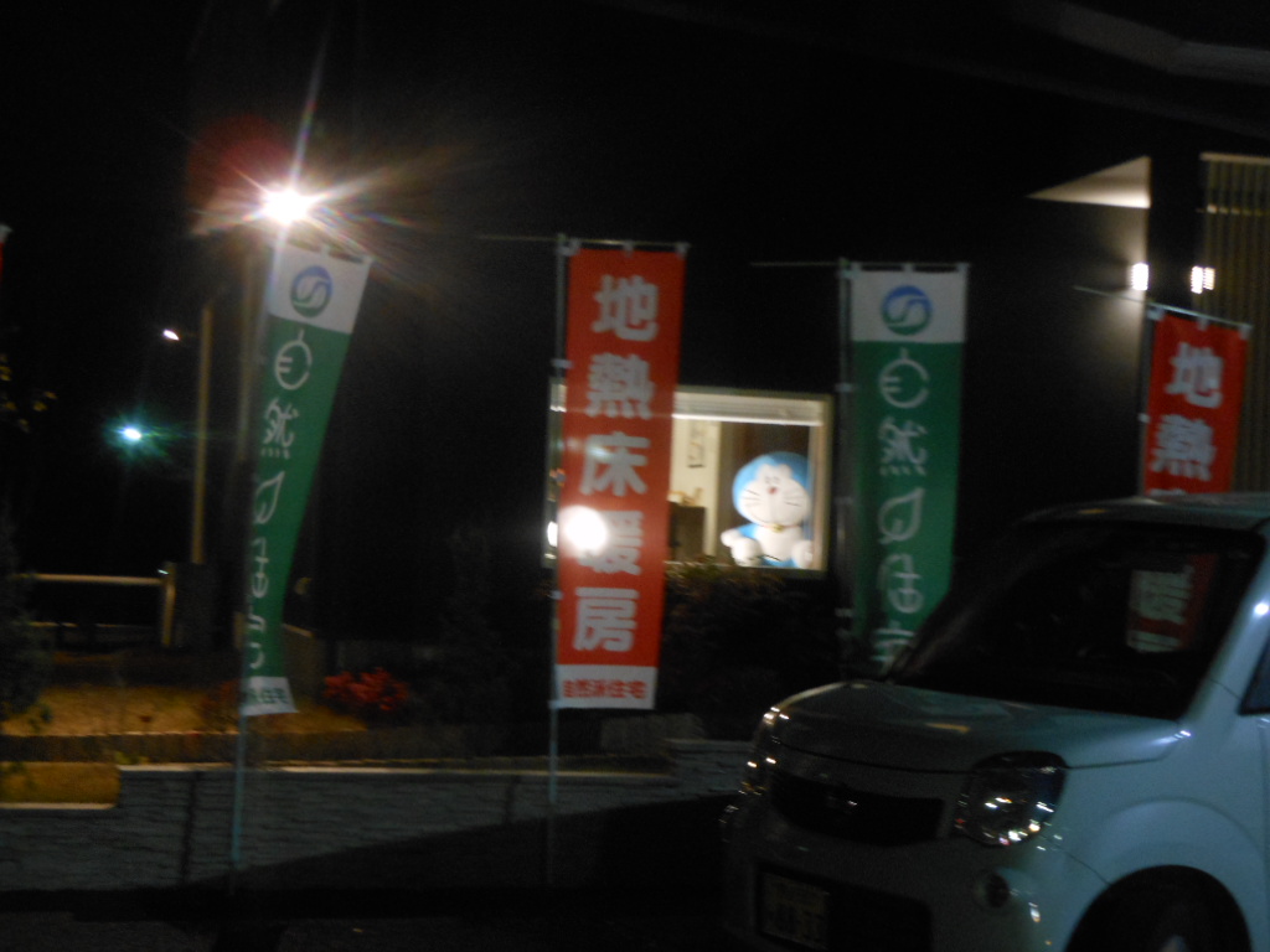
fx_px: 2421
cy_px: 476
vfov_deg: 22.3
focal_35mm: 66
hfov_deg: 29.4
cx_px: 635
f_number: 4.3
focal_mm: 11.7
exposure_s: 1/2
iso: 400
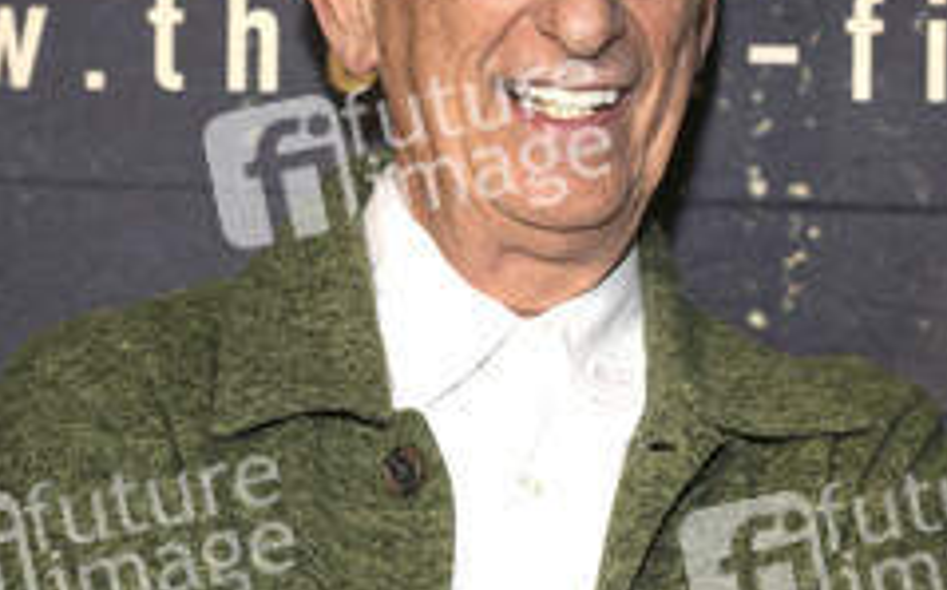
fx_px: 4049
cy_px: 352
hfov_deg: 13.3
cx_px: 523
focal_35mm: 157
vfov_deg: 8.3
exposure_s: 1/200
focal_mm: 92
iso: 800
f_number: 5.6
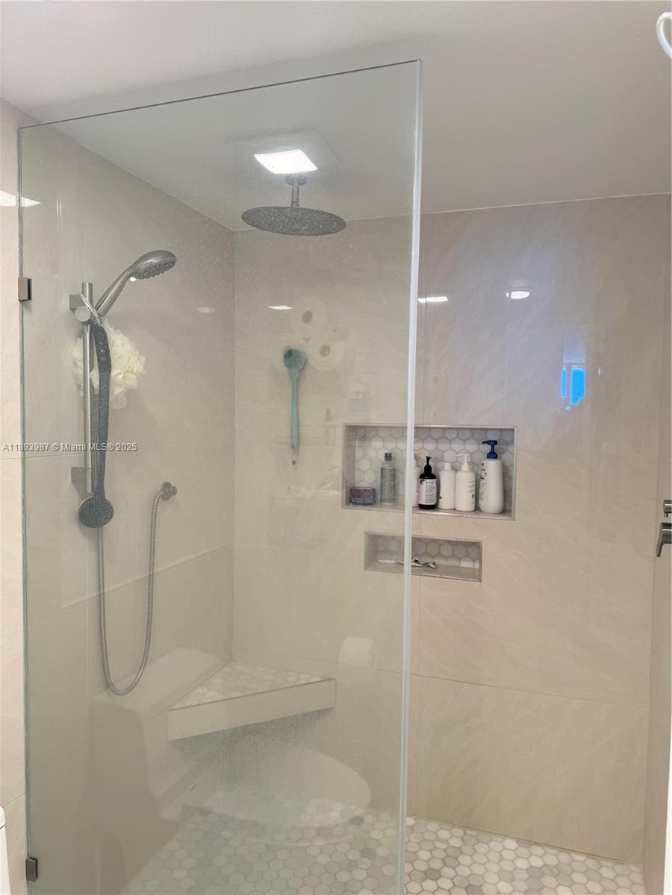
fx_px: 621
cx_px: 336
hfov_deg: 56.8
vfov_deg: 71.6
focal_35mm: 24
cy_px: 448
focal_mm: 6.76
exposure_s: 1/120
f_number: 1.78
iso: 100
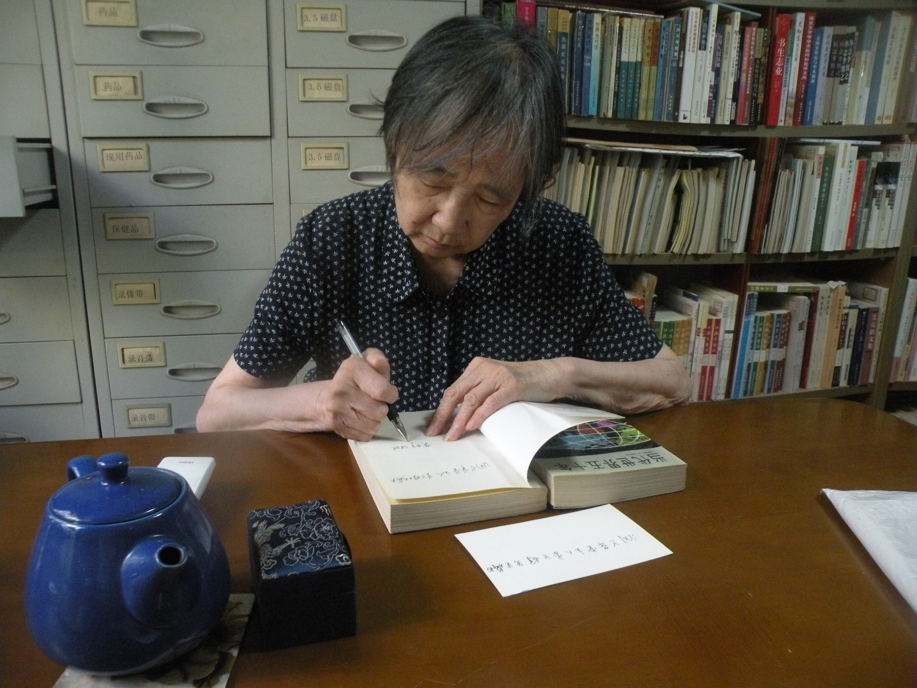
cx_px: 458
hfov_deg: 65.3
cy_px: 344
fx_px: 715
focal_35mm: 27
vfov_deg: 51.4
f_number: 2.8
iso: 400
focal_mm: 4.7
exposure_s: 1/56.5
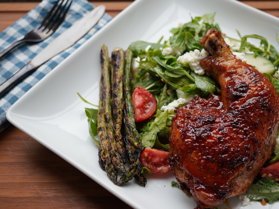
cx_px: 154
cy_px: 105
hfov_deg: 38.9
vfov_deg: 29.7
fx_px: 395
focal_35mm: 49
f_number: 4
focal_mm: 30
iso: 160
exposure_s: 1/60
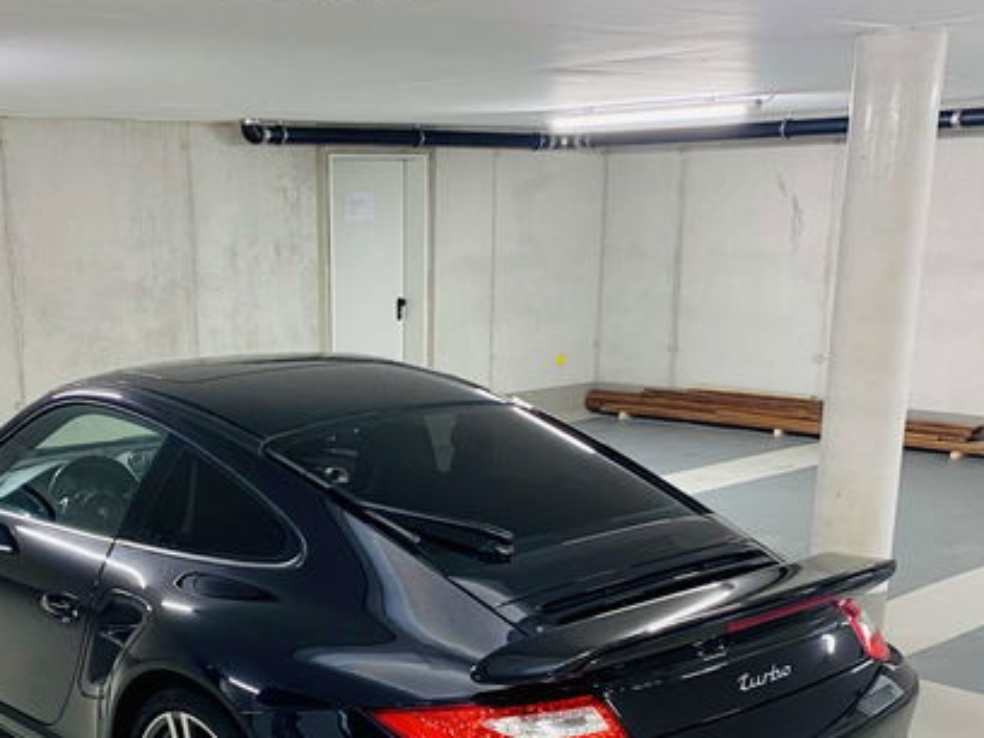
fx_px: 1393
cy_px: 642
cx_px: 297
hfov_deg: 38.3
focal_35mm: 49
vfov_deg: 28.7
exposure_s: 1/50
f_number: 1.8
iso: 125
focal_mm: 4.25
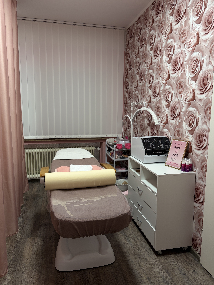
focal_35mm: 27
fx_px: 223
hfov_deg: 51.3
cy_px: 137
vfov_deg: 65.3
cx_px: 104
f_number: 1.6
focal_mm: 5.96
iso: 80
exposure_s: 1/100
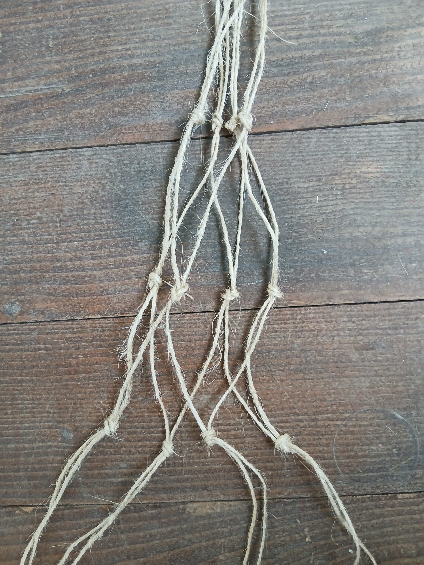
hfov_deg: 53.1
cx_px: 212
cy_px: 282
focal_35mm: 26
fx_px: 425
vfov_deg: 67.3
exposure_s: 1/33.3
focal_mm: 3.98
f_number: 1.8
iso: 250
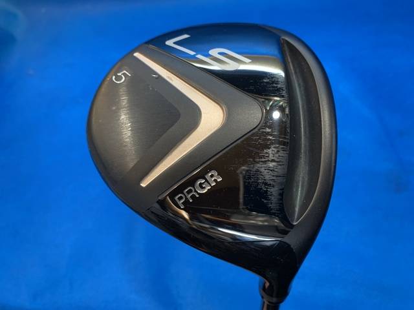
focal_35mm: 26
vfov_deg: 53.1
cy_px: 155
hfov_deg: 67.3
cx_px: 207
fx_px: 311
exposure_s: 1/60
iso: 125
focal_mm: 4.25
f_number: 1.8
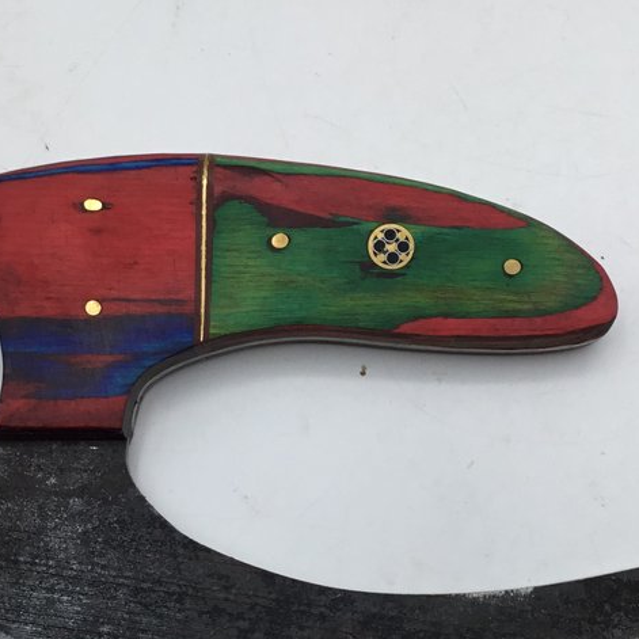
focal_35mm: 66
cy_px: 465
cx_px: 352
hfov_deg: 26.1
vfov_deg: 25.8
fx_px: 1378
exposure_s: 1/120
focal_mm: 3.3
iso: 25
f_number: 2.4
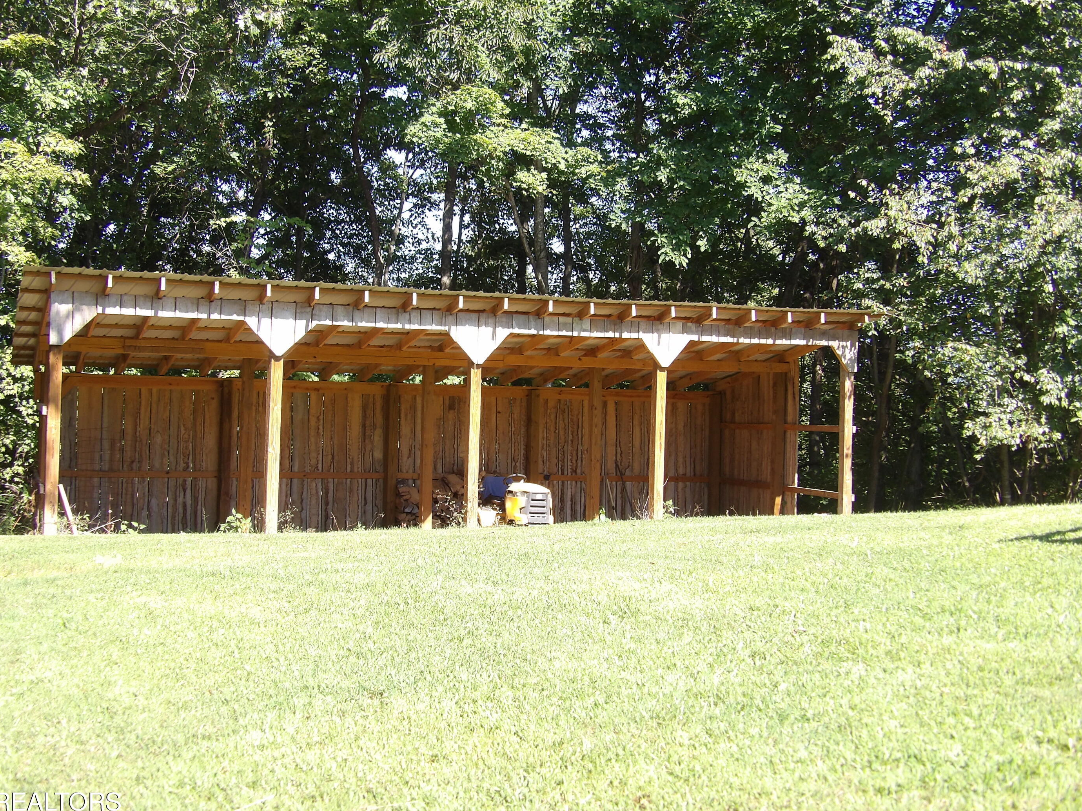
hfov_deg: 38.2
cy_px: 402
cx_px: 523
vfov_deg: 29.1
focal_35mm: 50
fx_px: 1563
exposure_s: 1/169
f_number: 3.8
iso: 100
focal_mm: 8.2
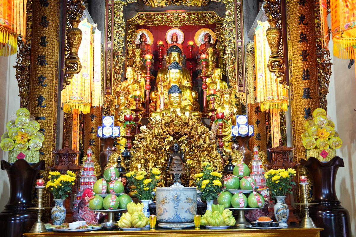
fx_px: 405
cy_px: 118
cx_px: 178
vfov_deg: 32.6
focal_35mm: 41
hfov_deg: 47.4
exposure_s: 1/50
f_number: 2.8
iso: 2500
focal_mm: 41
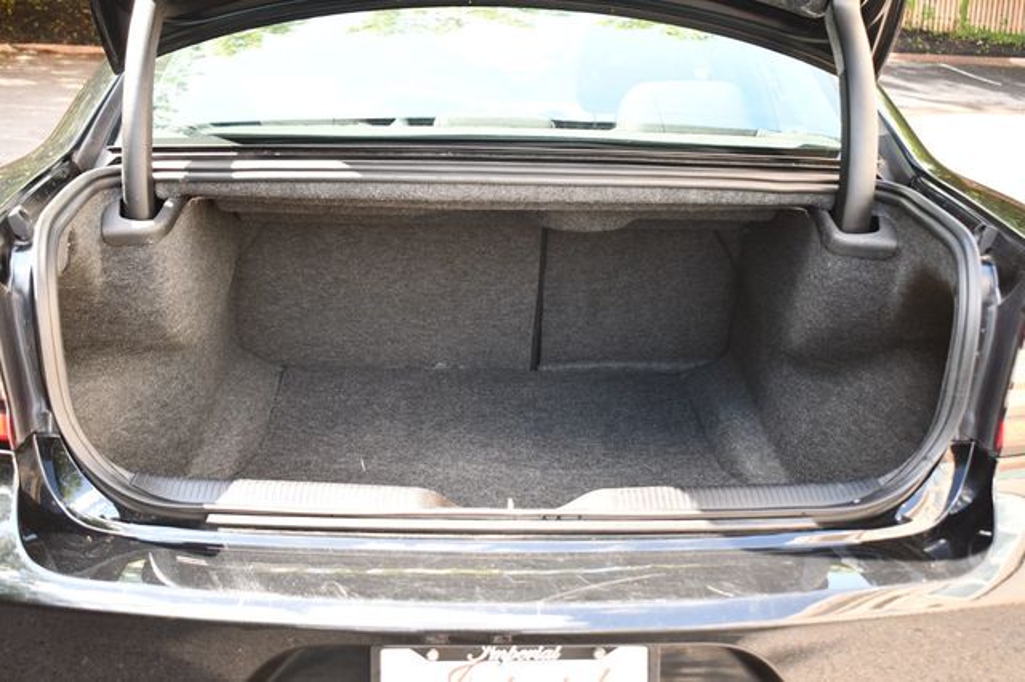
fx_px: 1224
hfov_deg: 45.5
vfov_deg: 31.2
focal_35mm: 43
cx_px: 512
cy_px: 341
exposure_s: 1/160
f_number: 4.2
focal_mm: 29
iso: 800
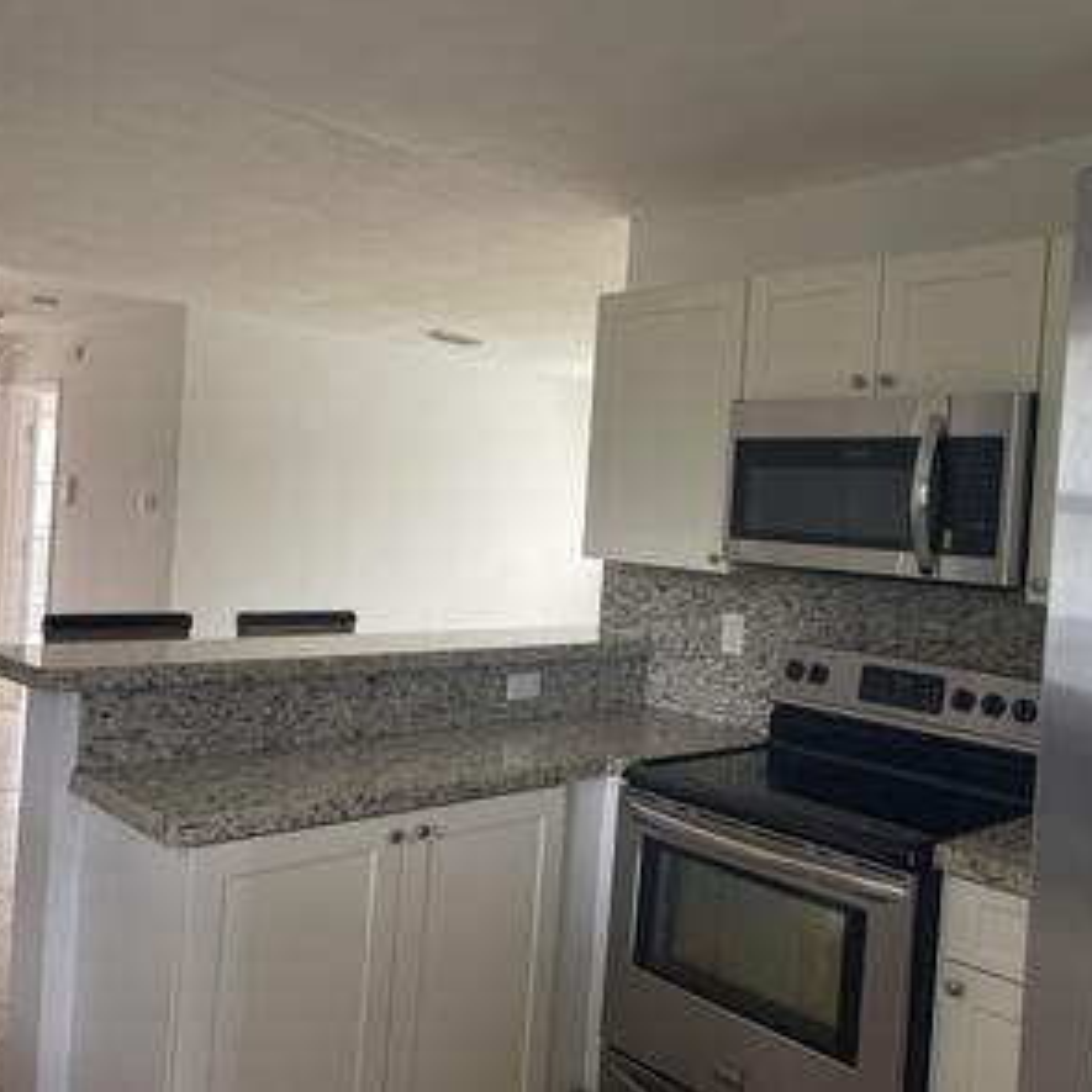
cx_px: 596
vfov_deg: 54.0
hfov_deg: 54.0
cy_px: 540
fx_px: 1071
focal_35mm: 30
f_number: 1.6
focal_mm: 5.1
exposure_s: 1/108
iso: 125
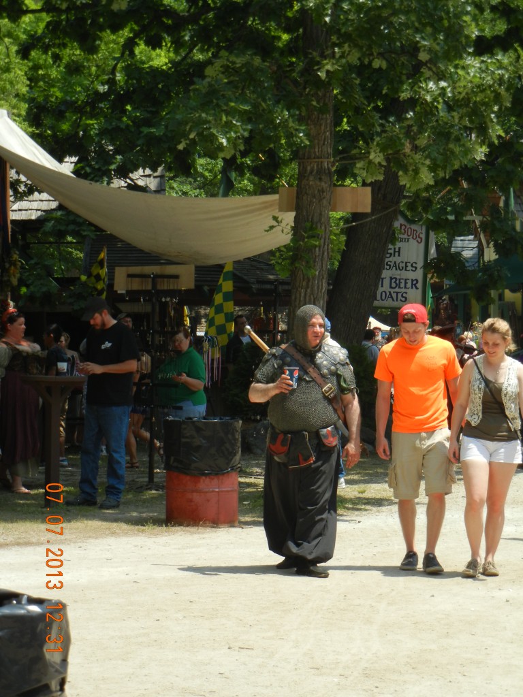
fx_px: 2055
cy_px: 348
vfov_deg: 19.3
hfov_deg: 14.5
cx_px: 262
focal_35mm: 102
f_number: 4.5
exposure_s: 1/628
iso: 160
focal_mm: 18.3
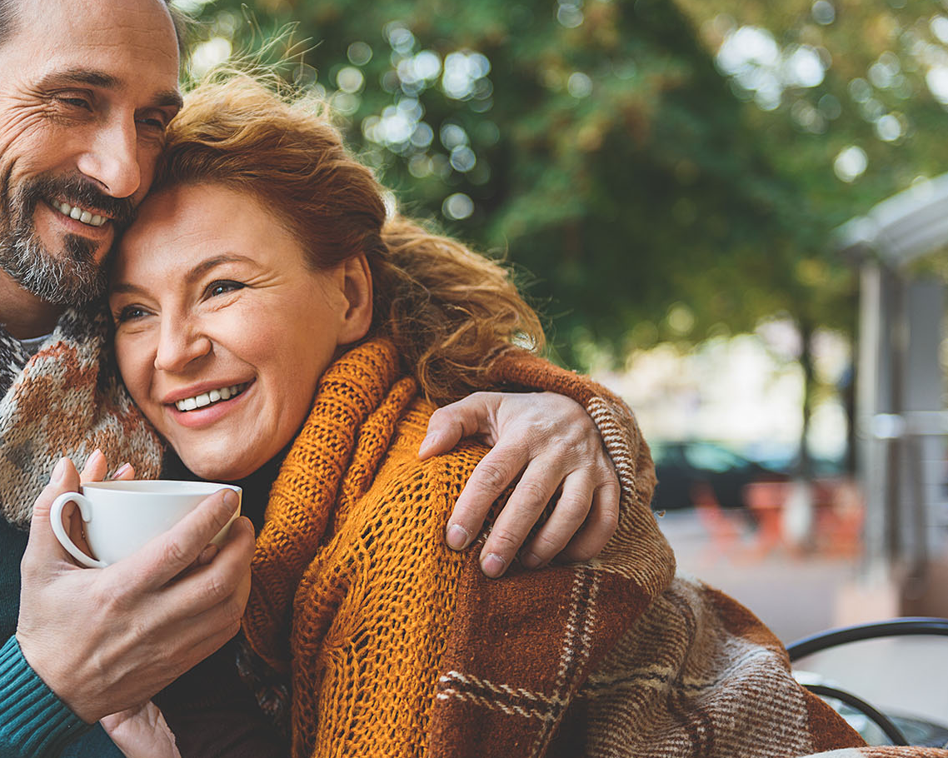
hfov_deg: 28.5
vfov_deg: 23.1
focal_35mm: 66
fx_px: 1851
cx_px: 301
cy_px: 362
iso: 200
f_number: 2.8
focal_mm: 50
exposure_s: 1/250
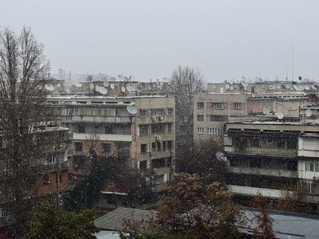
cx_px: 160
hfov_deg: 25.3
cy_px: 120
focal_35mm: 77
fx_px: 710
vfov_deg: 19.1
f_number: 2.8
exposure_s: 1/258
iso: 25
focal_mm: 9
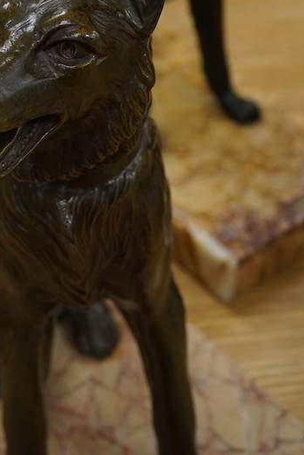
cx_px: 68
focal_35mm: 77
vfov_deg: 25.7
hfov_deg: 17.6
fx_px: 975
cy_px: 67
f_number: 9
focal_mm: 30
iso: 1250
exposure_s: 1/125
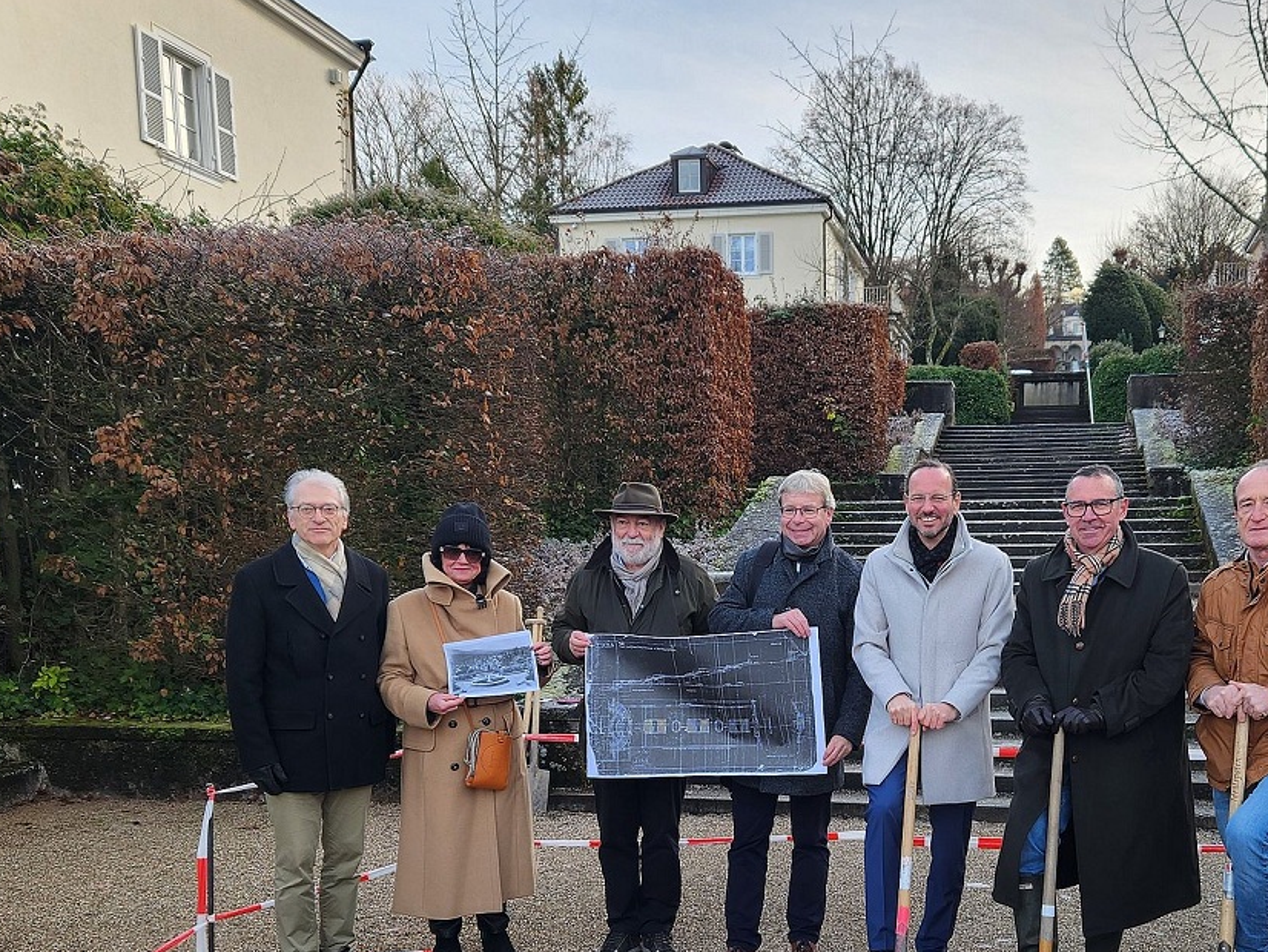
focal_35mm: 36
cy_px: 717
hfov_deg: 50.6
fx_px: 1319
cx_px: 825
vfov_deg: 38.6
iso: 32
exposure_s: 1/180
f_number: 1.8
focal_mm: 5.4
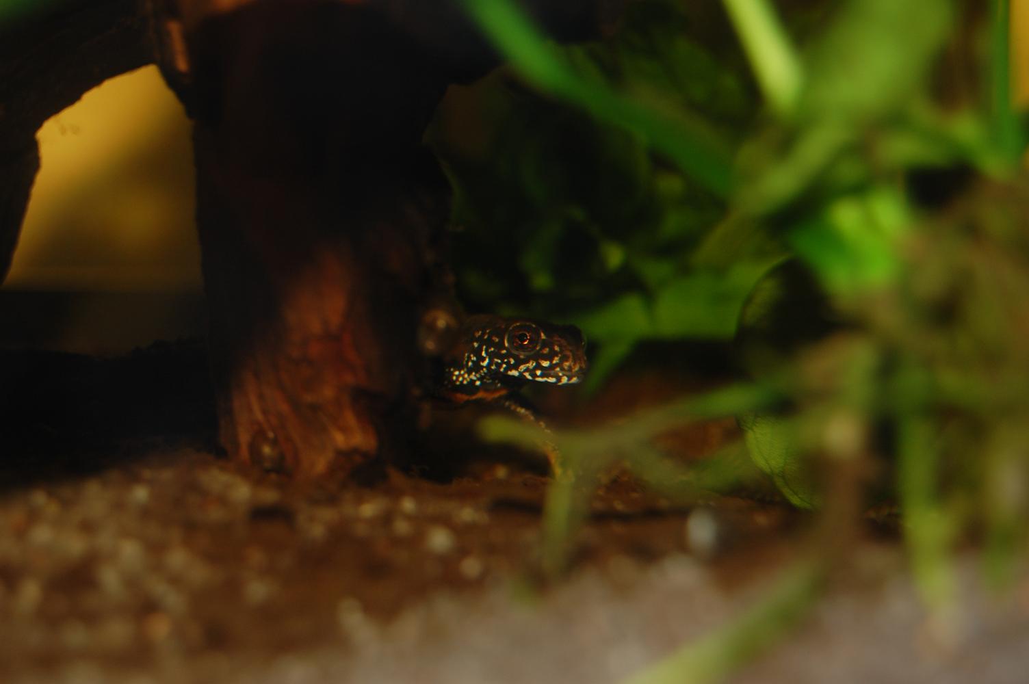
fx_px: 2356
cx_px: 514
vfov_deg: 16.5
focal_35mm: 82
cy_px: 342
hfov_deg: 24.6
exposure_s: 1/125
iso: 200
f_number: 5.6
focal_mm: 55
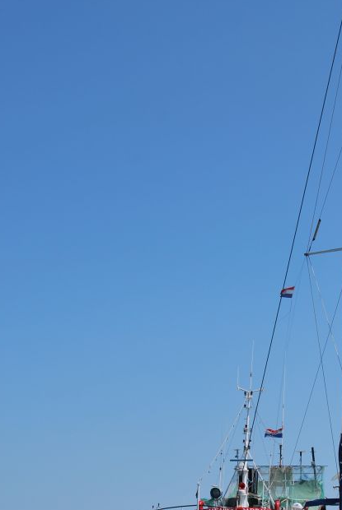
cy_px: 395
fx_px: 1151
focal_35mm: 81
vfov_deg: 24.7
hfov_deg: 16.8
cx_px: 282
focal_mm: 28
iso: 100
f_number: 9
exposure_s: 1/320
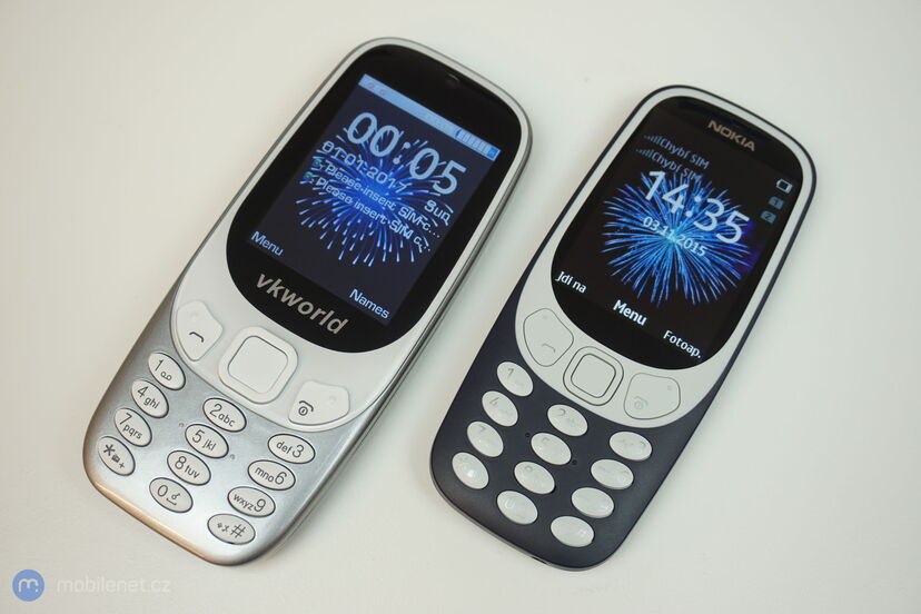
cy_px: 307
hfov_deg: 43.6
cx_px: 460
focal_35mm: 45
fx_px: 1151
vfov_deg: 29.9
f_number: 5
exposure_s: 1/60
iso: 320
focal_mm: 30
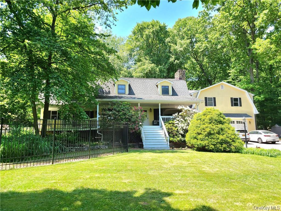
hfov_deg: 67.3
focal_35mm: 26
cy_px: 106
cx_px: 140
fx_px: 211
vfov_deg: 53.1
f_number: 1.8
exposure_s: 1/769
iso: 40
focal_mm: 5.4
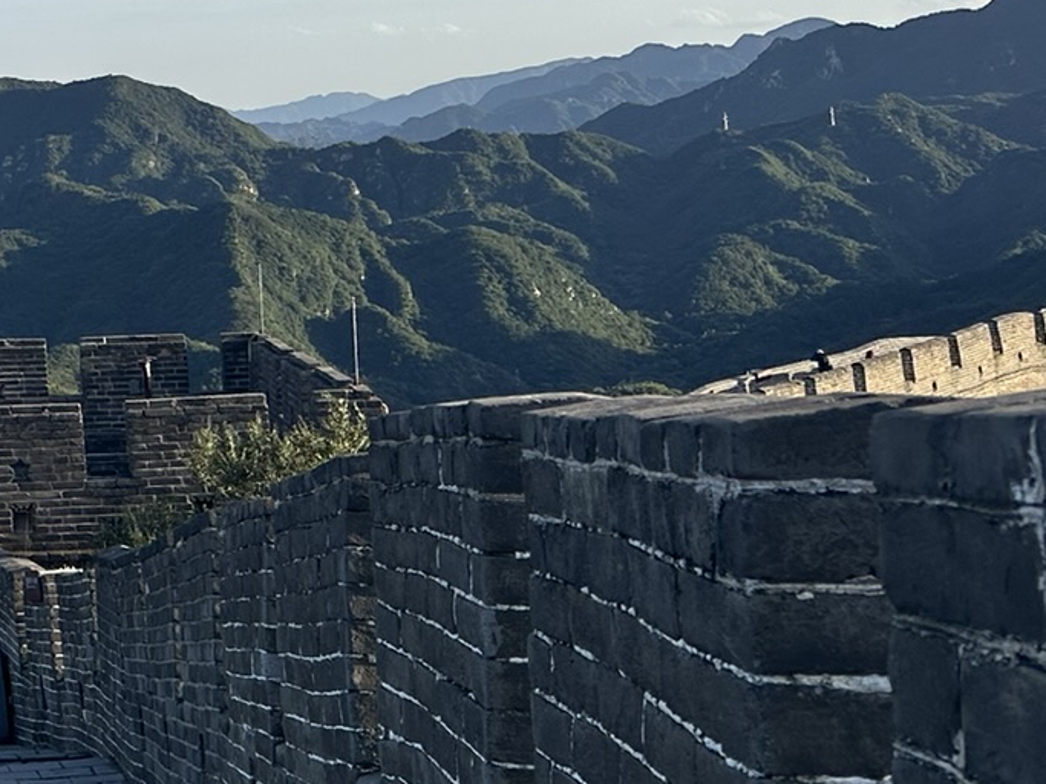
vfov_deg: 20.1
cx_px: -473
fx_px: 2175
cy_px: 101
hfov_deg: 22.7
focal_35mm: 72
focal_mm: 6.86
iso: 80
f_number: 1.78
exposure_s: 1/3155
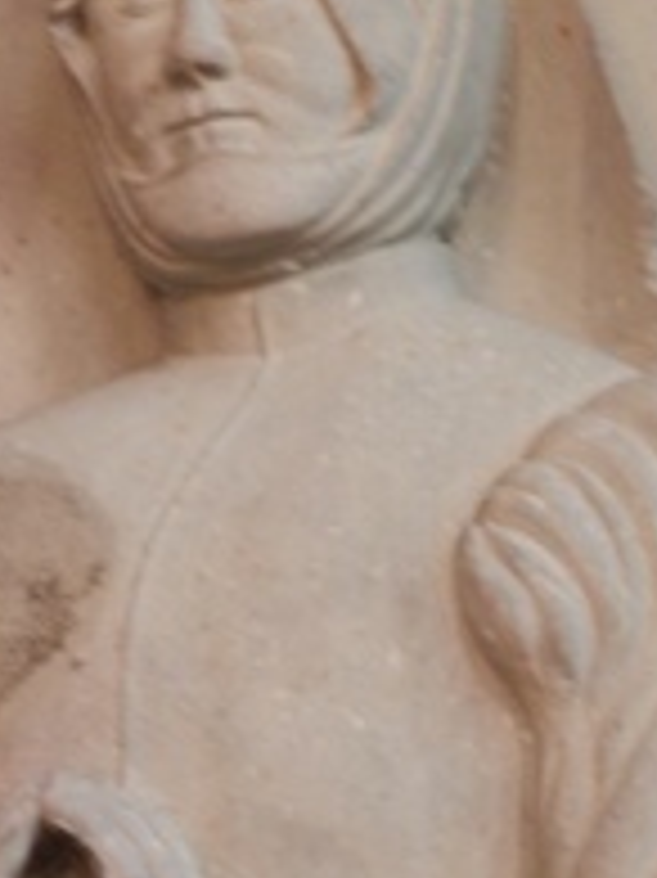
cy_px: 455
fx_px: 7575
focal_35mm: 299
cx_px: 292
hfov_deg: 5.0
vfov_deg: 6.6
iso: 400
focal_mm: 23.1
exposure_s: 1/6
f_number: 5
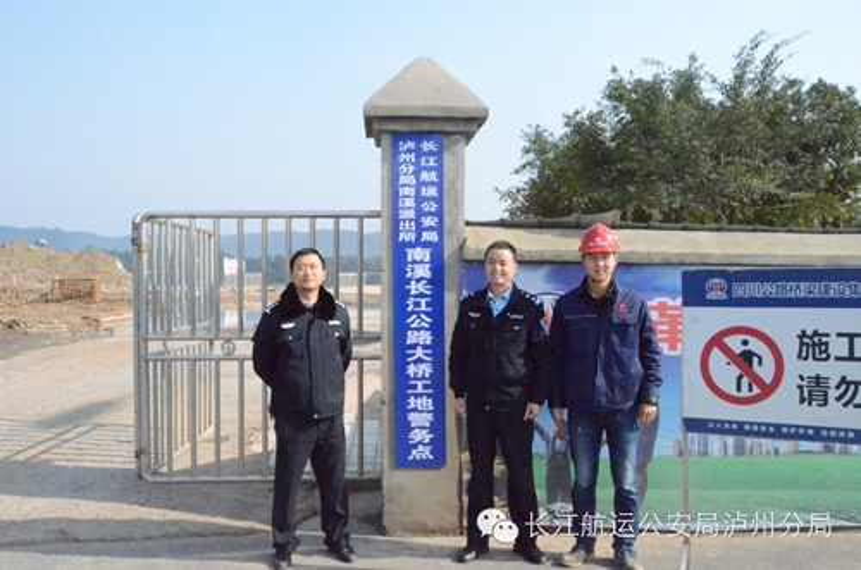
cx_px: 430
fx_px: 787
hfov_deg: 57.3
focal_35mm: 33
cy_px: 285
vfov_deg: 39.8
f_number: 25
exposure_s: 1/2500
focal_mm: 22
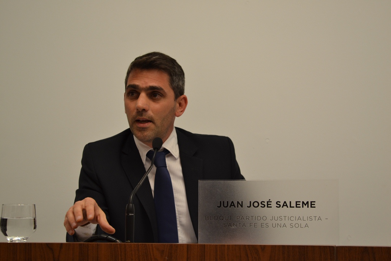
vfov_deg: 18.9
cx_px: 196
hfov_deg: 28.1
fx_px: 782
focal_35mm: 72
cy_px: 130
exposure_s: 1/25
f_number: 5.6
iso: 400
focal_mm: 48
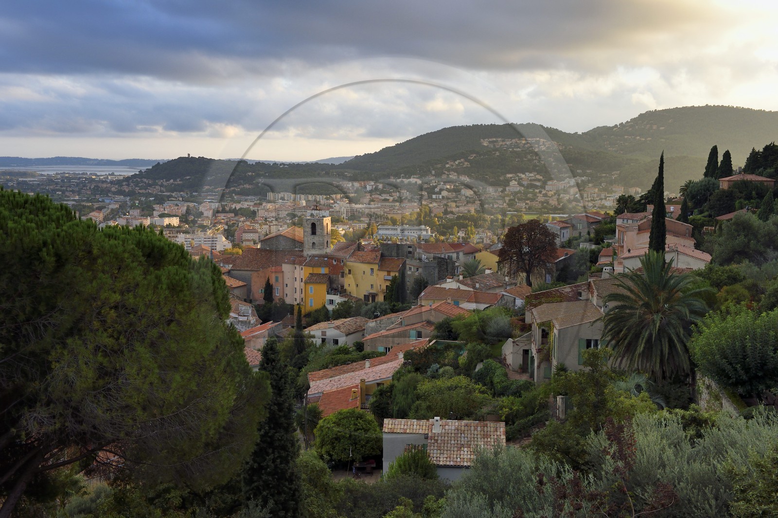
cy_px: 259
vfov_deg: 33.3
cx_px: 389
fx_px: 864
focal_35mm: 40
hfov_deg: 48.5
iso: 800
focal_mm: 40
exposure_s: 1/160
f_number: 11
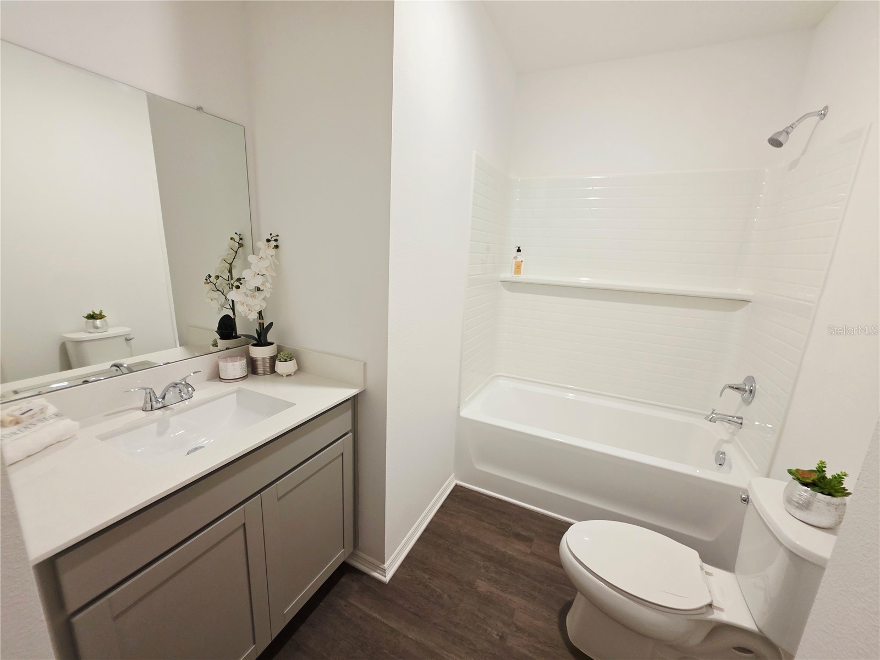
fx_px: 330
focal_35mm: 13
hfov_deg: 106.2
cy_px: 330
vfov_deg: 89.9
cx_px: 440
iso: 200
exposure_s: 1/60
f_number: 1.9
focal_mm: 2.2
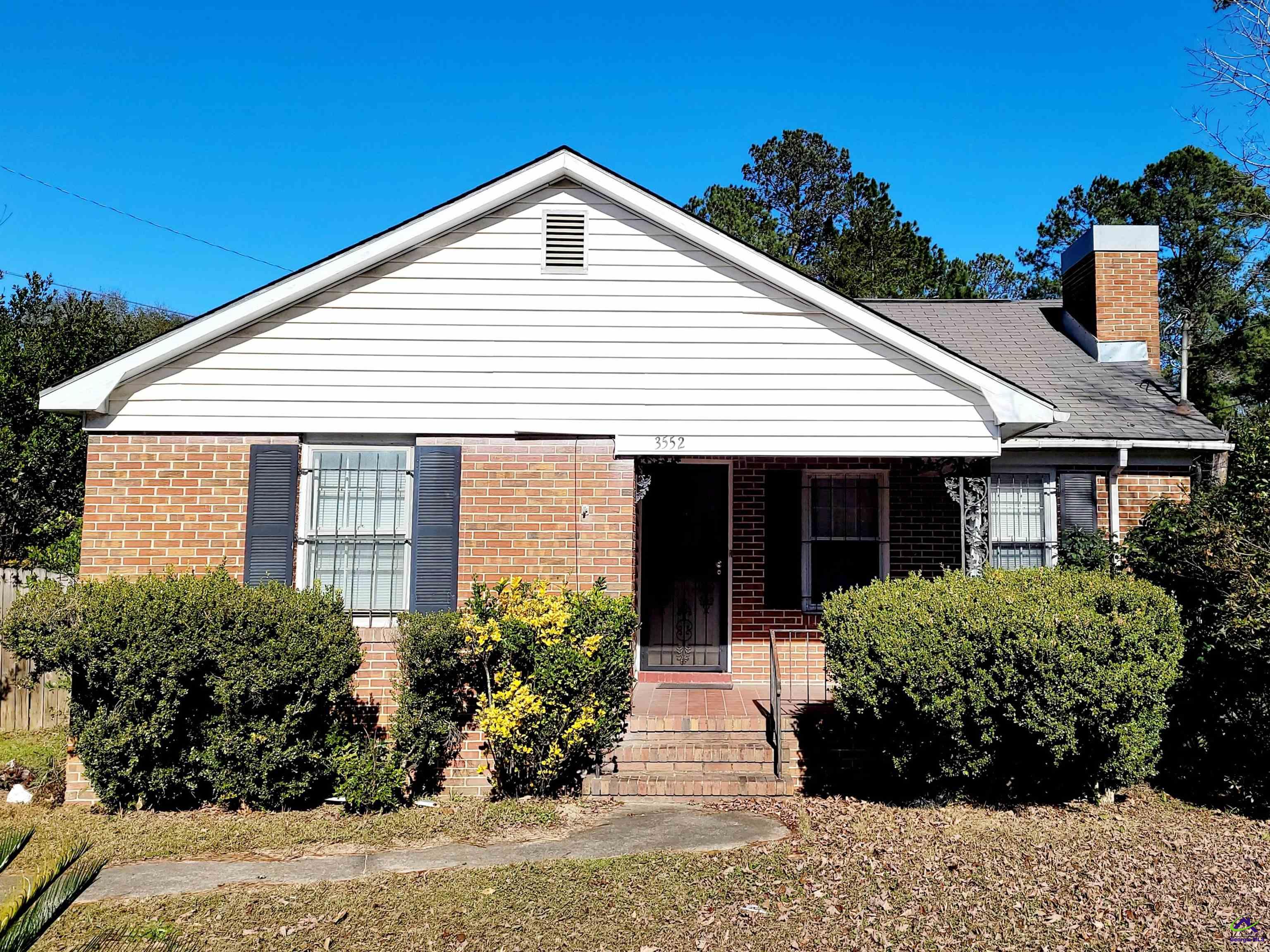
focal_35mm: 26
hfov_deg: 67.3
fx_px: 954
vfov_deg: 53.1
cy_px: 476
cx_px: 635
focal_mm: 5.4
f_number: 1.8
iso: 40
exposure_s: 1/5000
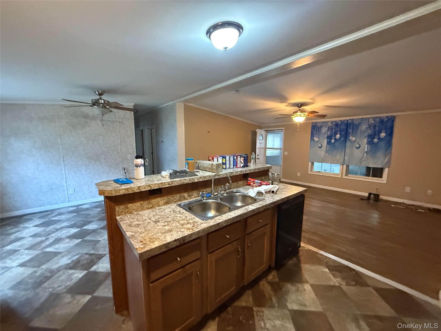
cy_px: 166
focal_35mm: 14
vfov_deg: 85.7
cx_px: 220
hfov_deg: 102.1
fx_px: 178
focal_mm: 2.22
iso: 1000
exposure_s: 1/60
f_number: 2.2
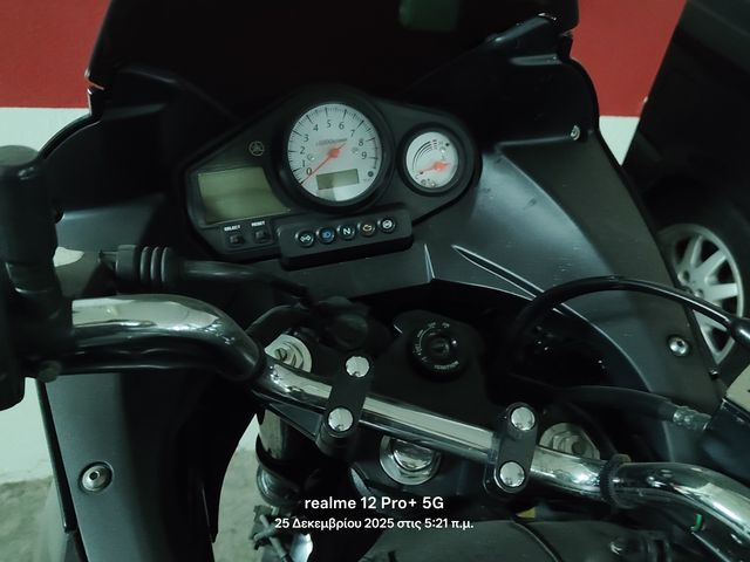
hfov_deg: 71.6
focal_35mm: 24
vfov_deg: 56.8
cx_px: 375
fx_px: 520
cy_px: 281
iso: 1600
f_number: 1.8
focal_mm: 5.59
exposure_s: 1/20
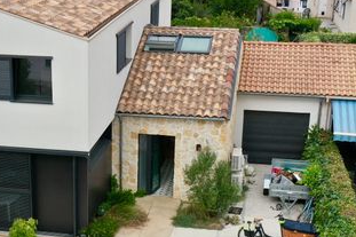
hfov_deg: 34.2
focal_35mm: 54
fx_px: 534
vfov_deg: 24.6
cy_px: 188
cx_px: 15
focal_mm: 10.26
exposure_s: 1/200
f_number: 5.6
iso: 100
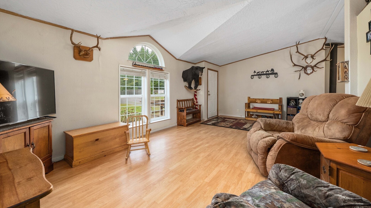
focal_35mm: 14
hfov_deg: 106.8
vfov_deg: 74.1
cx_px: 189
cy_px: 95
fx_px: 138
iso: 1000
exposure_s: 1/6
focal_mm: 13
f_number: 7.1
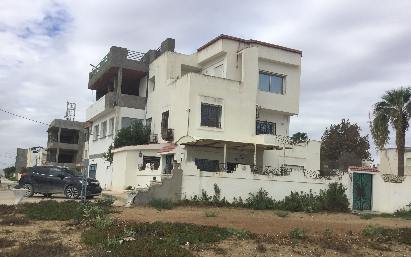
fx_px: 381
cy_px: 155
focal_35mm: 34
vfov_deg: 37.1
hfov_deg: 56.7
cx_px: 211
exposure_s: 1/1664
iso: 25
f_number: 2.4
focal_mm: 3.3
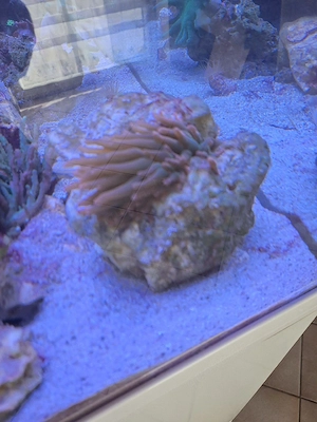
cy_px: 211
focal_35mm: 23
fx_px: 281
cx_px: 158
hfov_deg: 58.9
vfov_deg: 73.9
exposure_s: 1/143
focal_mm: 5.54
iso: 40
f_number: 1.8
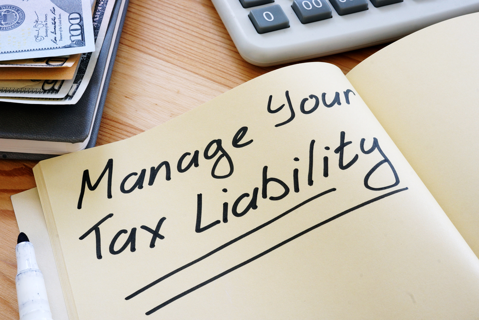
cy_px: 160
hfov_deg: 43.6
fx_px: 599
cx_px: 240
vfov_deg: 29.9
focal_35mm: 45
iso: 200
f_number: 20
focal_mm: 30
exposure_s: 1/2
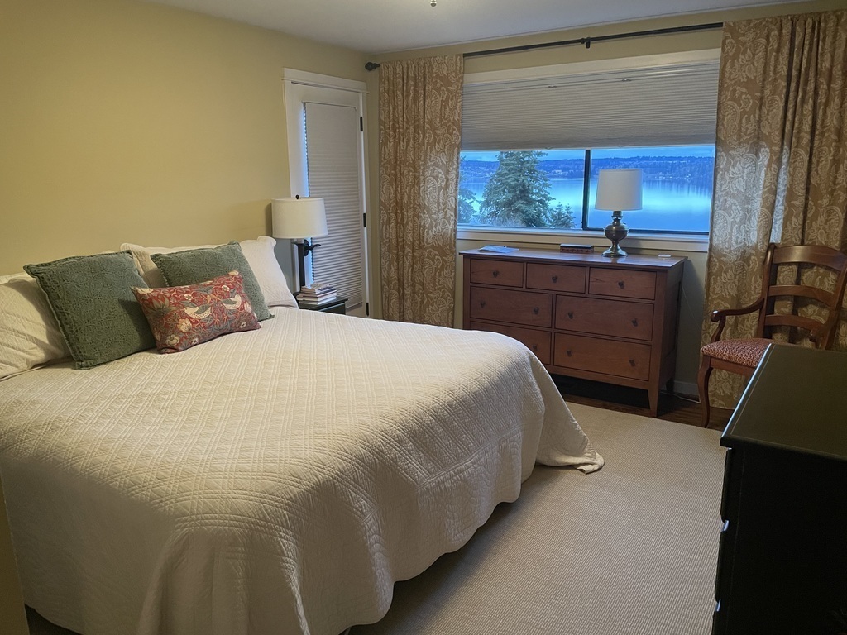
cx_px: 424
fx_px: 636
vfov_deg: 53.1
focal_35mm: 26
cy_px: 318
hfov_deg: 67.3
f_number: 1.6
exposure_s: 1/60
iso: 500
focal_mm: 4.2
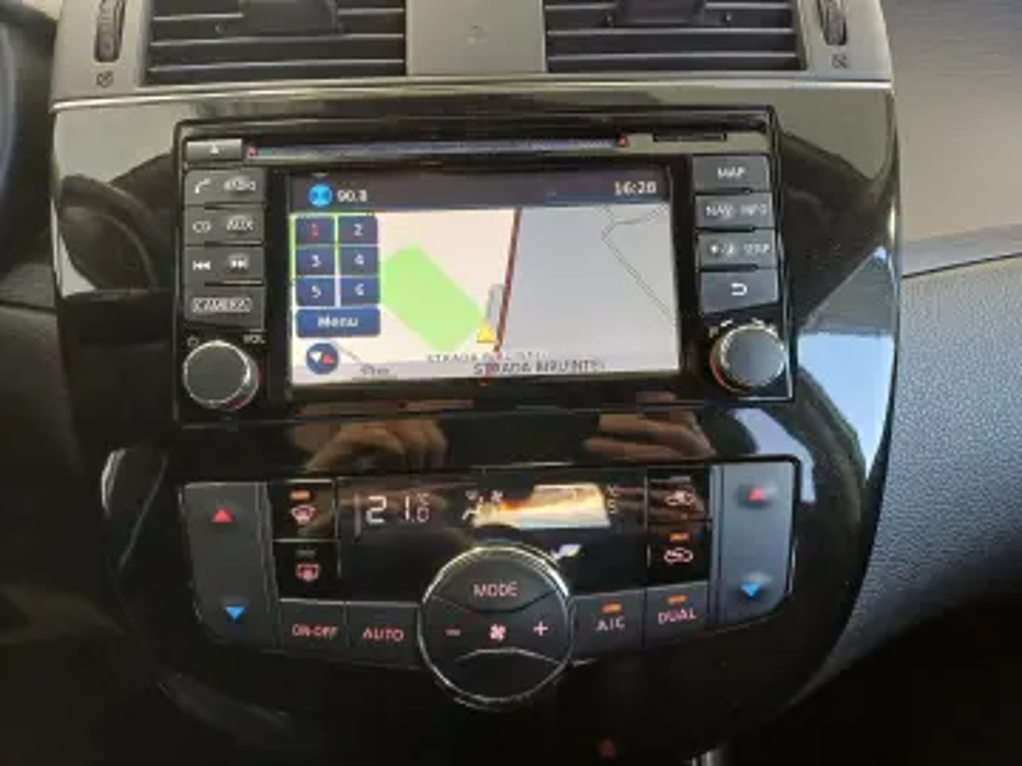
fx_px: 738
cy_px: 383
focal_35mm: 25
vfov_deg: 54.9
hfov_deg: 69.4
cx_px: 511
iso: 200
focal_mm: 4.65
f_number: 1.8
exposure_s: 1/50
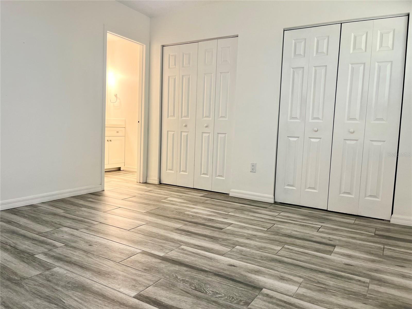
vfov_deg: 53.1
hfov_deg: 67.3
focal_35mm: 26
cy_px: 154
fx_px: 309
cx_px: 206
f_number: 1.6
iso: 80
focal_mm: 5.1
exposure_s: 1/60
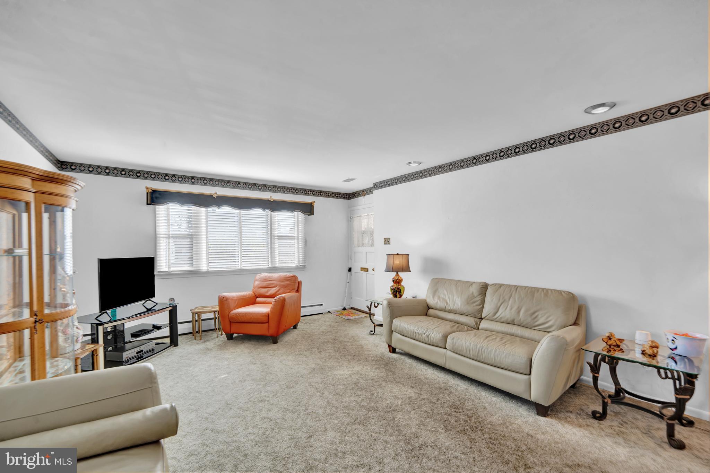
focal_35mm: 14
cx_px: 355
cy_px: 236
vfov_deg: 81.2
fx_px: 276
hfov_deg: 104.3
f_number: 8
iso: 400
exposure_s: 1/50
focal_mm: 14
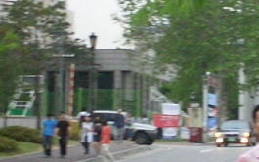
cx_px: 246
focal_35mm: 148
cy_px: 101
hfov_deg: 14.0
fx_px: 1045
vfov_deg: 8.9
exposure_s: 1/60
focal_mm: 5.6
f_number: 3.5
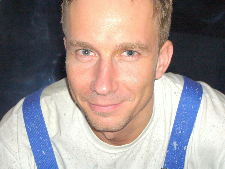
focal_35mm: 94
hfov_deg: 20.9
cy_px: 84
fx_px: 611
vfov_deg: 15.7
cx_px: 112
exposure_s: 1/30
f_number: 5.3
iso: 125
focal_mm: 15.5
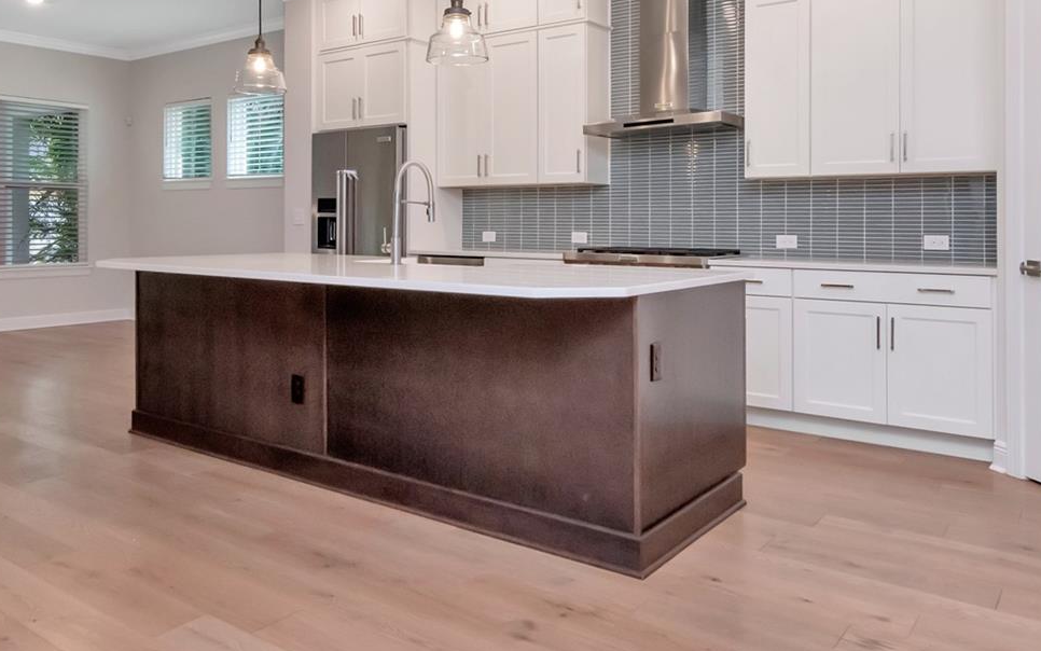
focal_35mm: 28
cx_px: 485
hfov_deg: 66.7
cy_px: 230
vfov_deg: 44.3
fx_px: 790
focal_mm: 11
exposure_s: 1/100
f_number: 7.1
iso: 1000
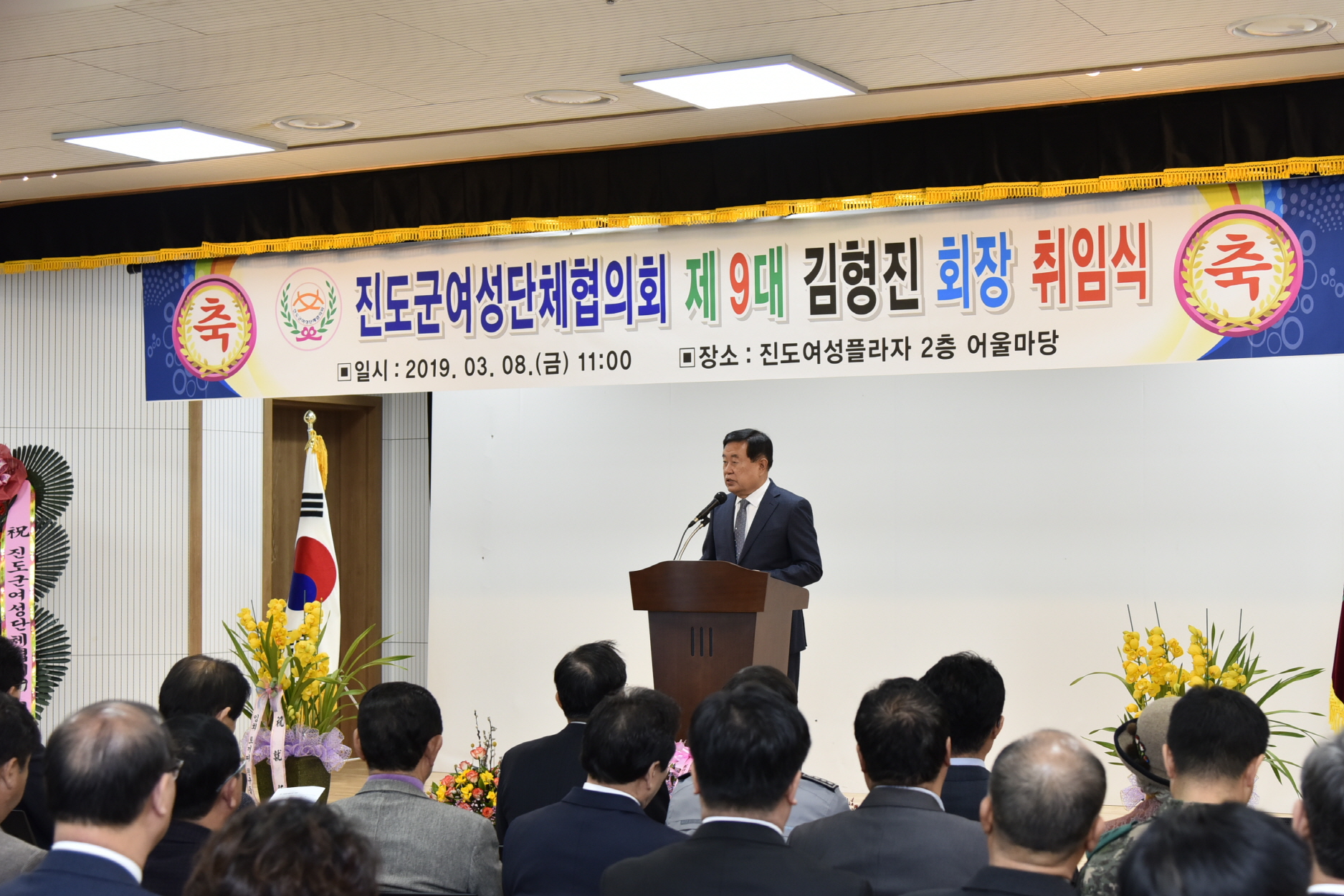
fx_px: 2091
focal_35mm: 56
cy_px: 470
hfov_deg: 35.6
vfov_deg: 24.2
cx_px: 737
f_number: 4.5
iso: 800
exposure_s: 1/125
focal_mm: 50
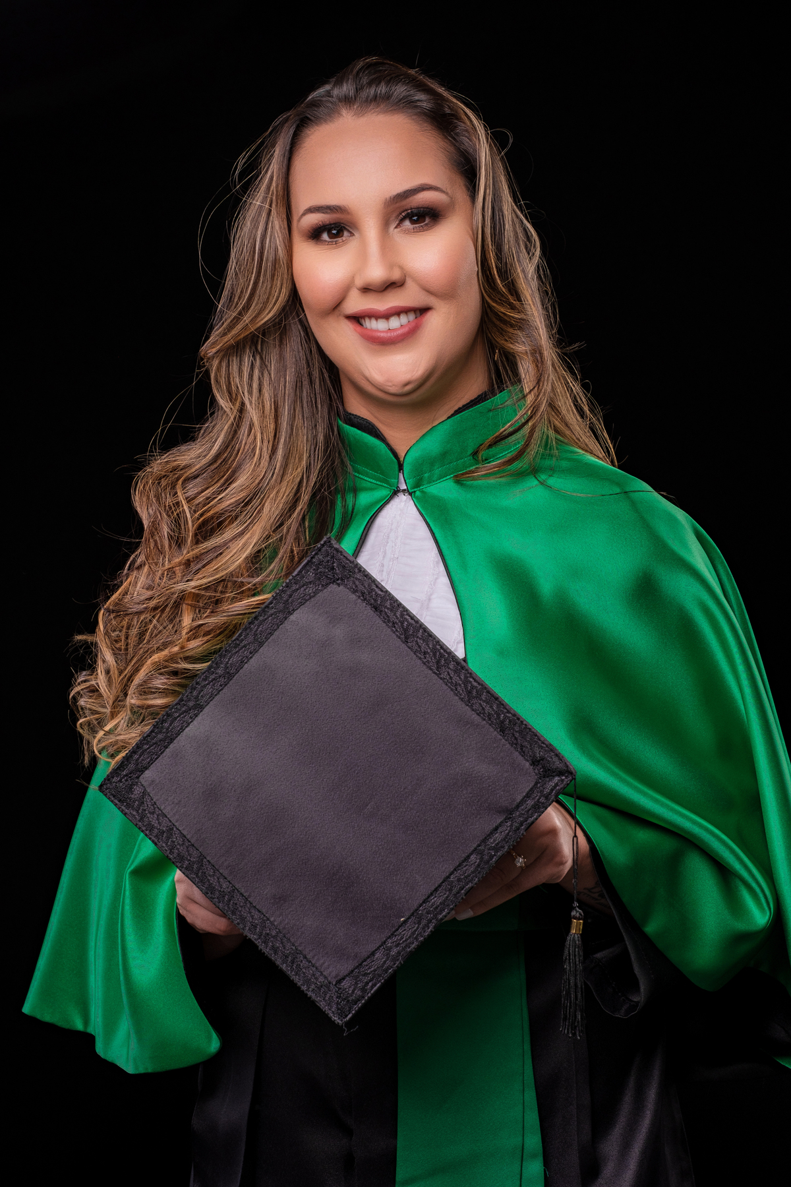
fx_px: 2472
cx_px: 396
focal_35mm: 75
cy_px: 594
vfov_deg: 27.0
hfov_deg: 18.2
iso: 200
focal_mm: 50
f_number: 7.1
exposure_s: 1/100
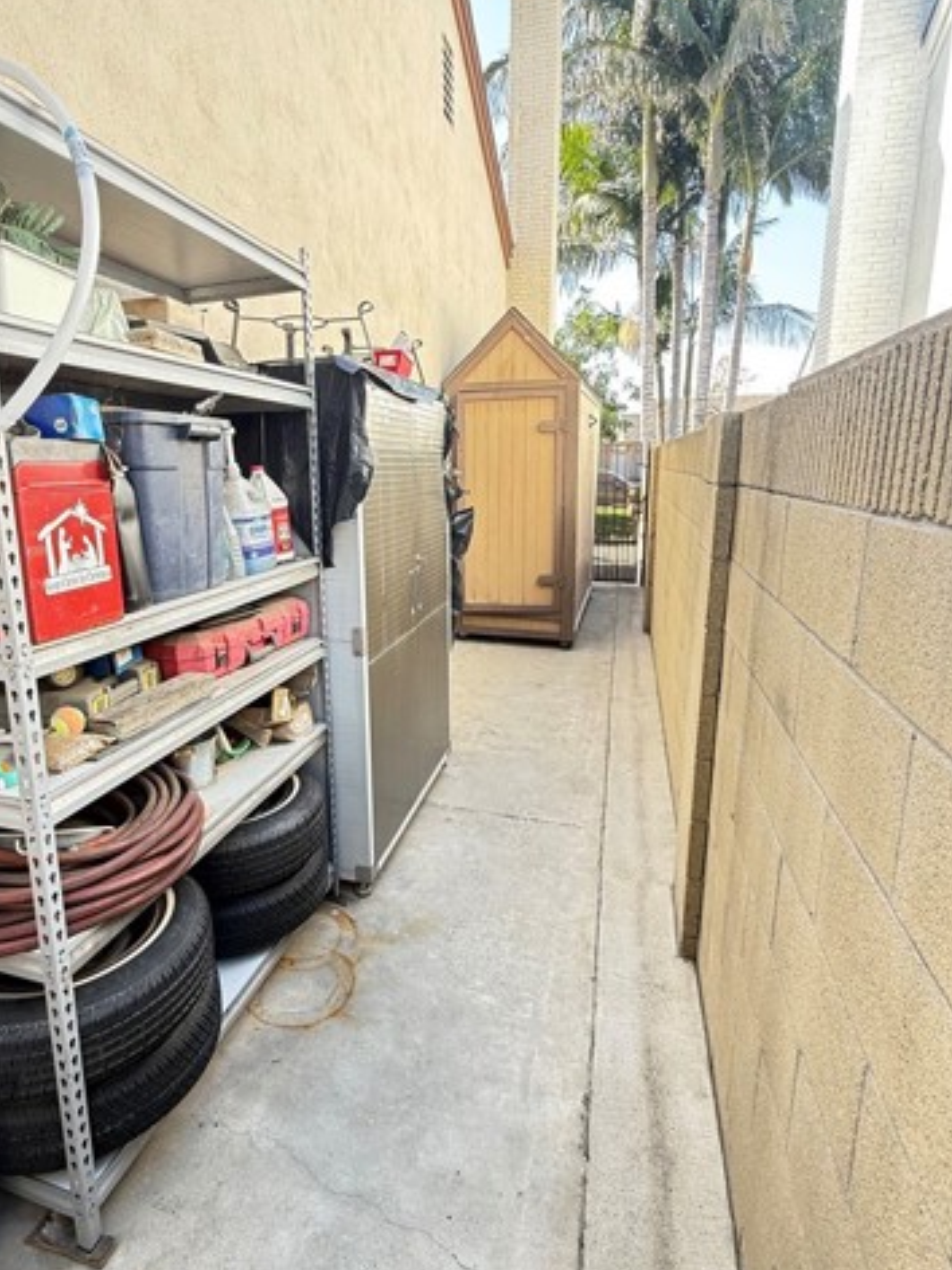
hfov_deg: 68.3
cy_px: 611
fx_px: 697
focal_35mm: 19
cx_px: 401
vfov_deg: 84.6
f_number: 2.2
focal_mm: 2.22
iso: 100
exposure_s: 1/99
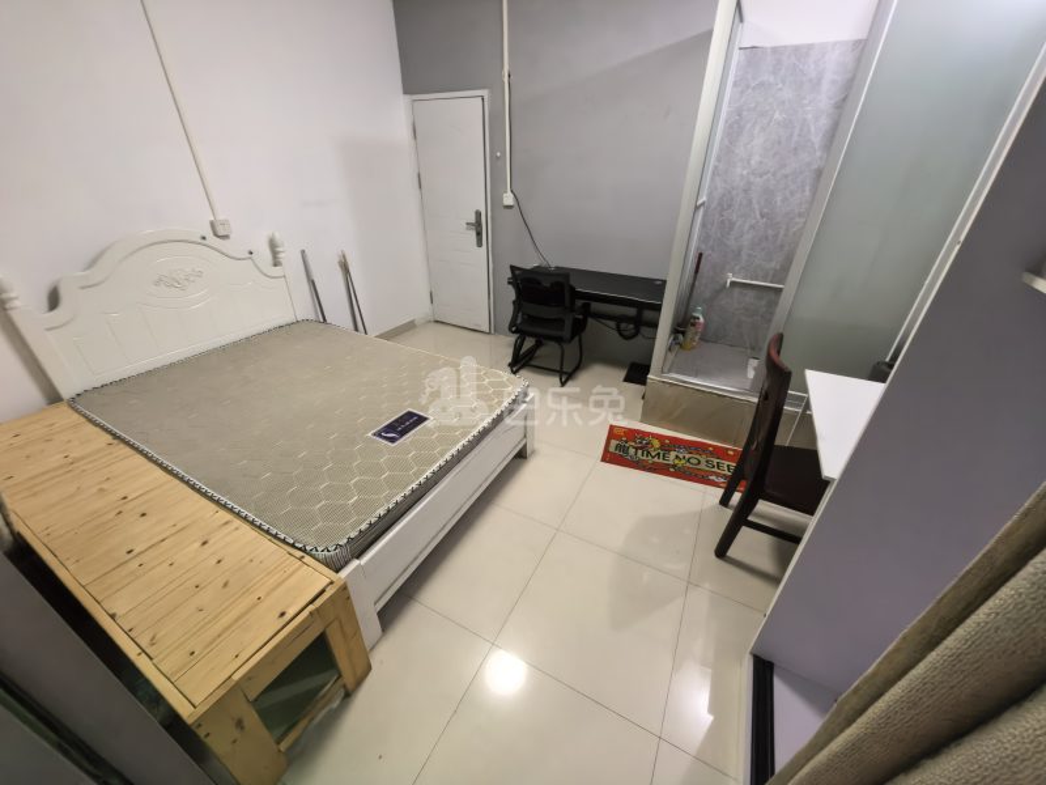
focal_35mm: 13
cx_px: 523
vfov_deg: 89.9
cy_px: 392
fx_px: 393
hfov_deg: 106.2
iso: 500
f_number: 2.2
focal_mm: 1.95
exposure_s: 1/33.3
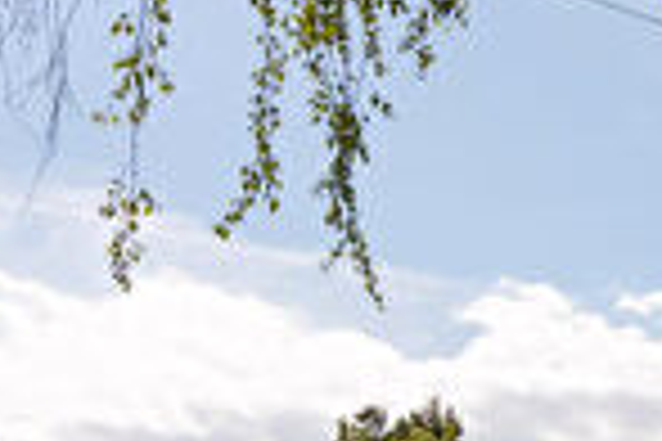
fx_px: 2188
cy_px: 776
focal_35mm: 119
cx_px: 1392
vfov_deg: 10.8
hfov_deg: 14.0
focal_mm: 25
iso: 320
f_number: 8
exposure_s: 1/1250
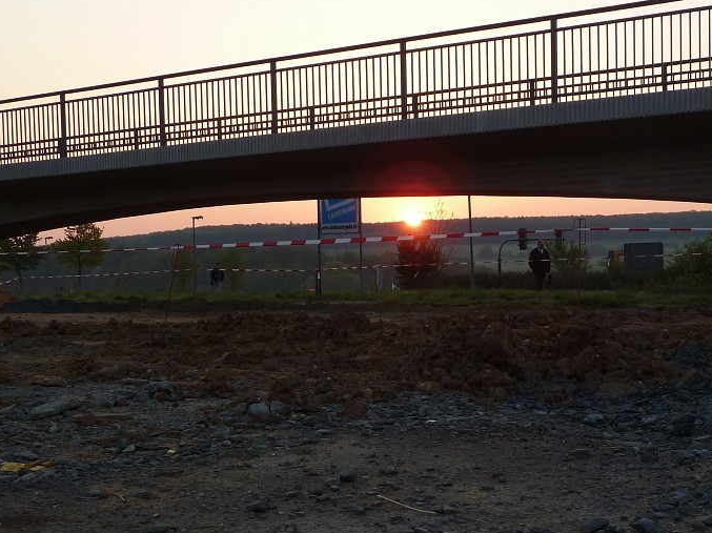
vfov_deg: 25.9
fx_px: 1151
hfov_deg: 34.2
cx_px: 450
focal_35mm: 56
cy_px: 371
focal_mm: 6.1
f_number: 3.6
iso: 80
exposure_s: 1/100
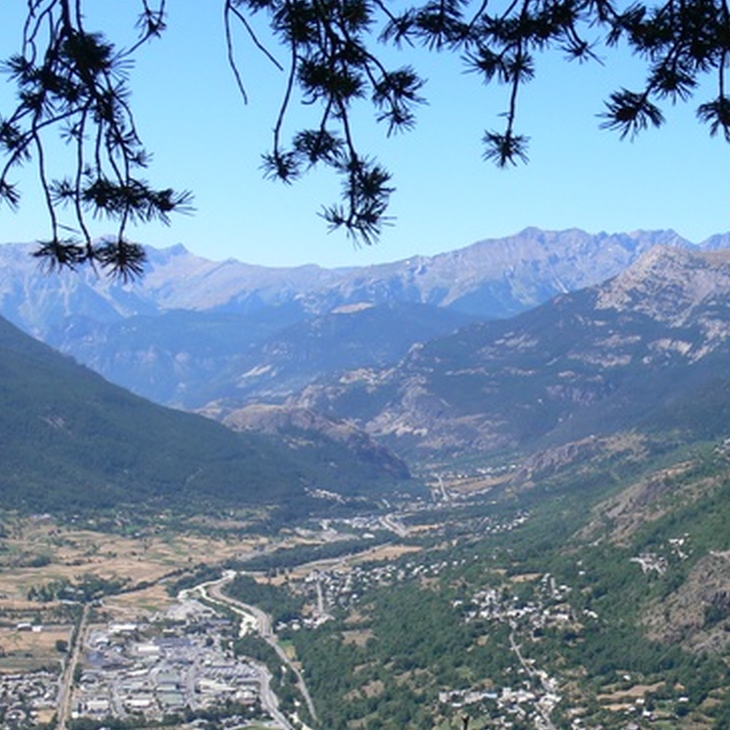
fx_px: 1789
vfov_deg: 23.0
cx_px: 622
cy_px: 467
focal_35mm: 75
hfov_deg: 22.6
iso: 80
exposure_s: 1/250
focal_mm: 8.2
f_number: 5.6
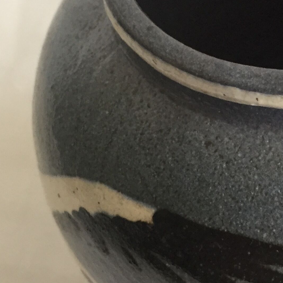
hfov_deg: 21.2
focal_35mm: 78
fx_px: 721
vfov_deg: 22.2
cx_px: 298
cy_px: 130
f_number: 2.2
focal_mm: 4.15
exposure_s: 1/33
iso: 160
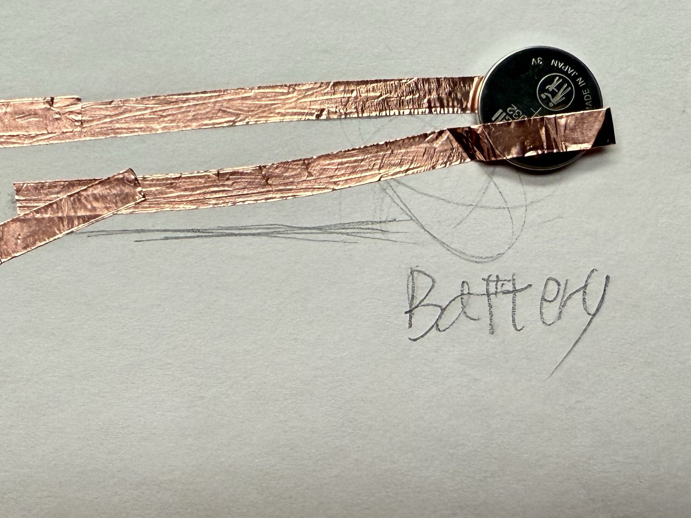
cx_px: 187
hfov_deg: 34.9
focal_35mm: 54
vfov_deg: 26.9
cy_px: 167
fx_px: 1078
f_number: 2.2
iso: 125
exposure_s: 1/120
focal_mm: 2.22
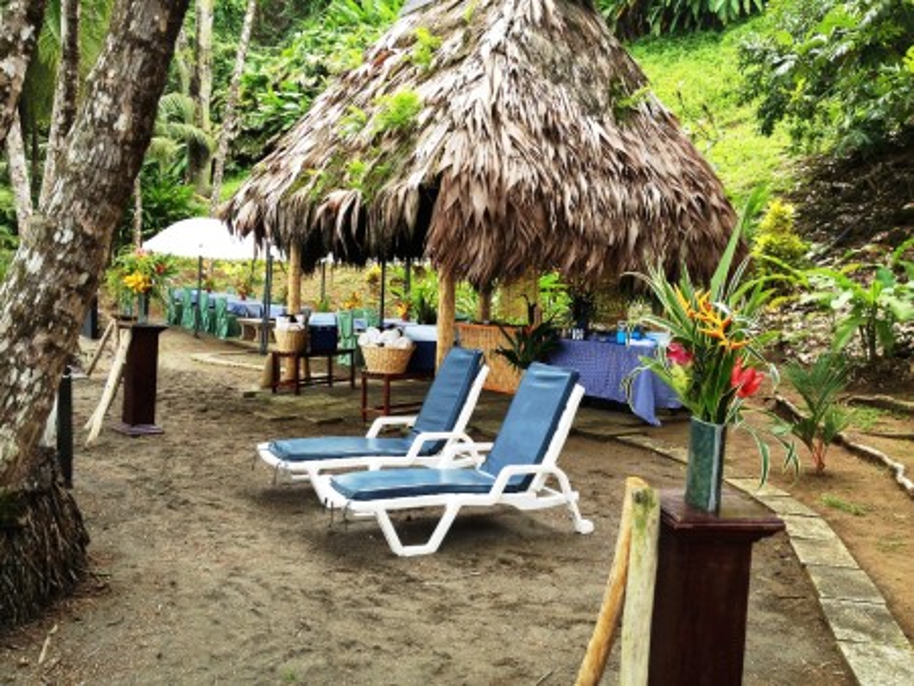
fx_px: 925
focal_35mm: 35
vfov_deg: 40.7
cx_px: 457
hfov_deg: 52.6
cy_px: 343
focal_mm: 4.28
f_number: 2.4
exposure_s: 1/181
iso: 50
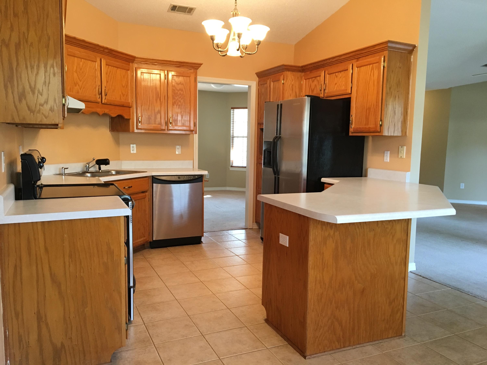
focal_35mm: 29
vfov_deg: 48.2
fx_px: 408
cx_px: 244
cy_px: 182
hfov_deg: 61.7
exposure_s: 1/30
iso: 100
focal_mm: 4.15
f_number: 2.2
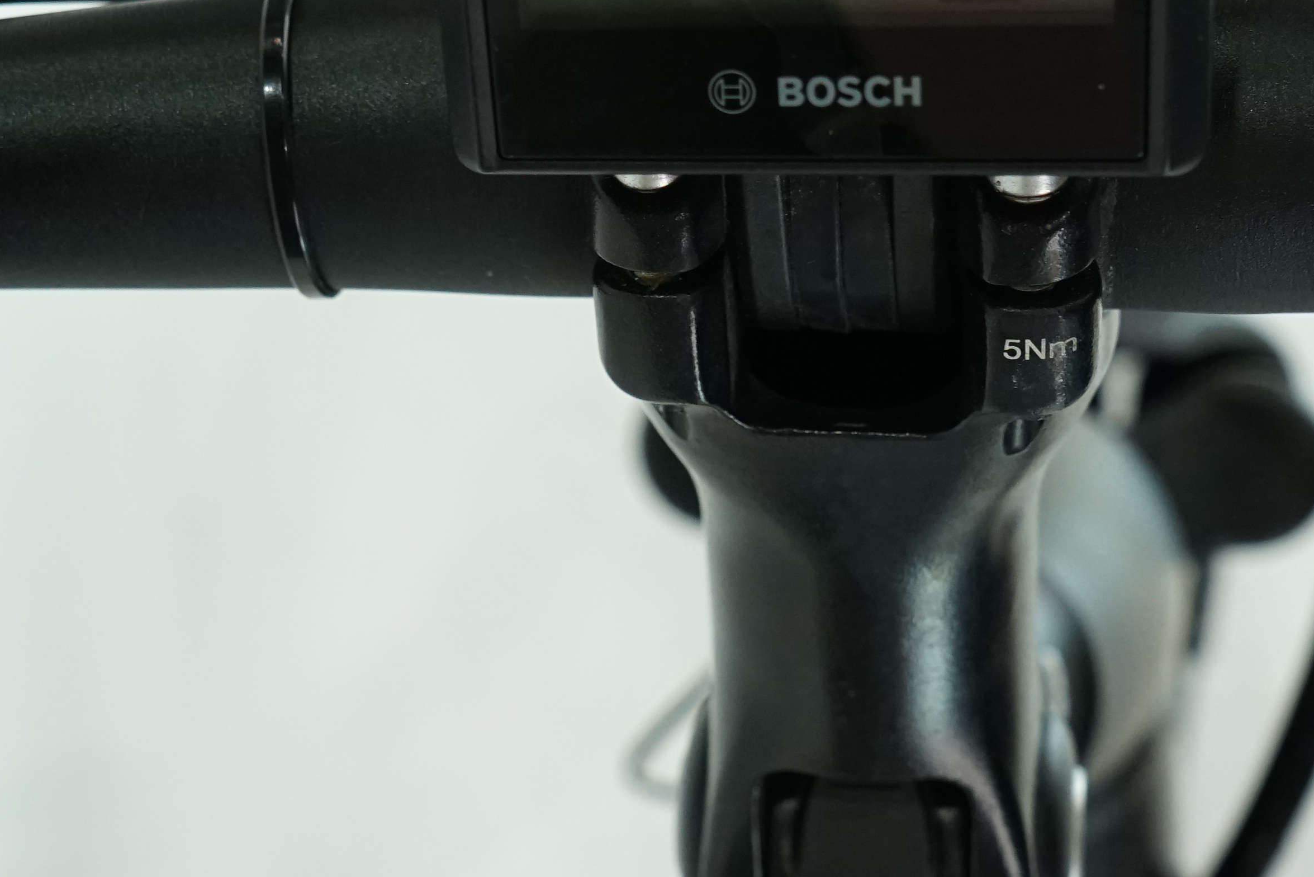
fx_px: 2701
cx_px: 495
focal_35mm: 74
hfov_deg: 27.3
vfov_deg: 18.3
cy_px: 256
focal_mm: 29
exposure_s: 1/200
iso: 1600
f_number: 6.3
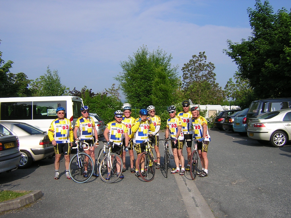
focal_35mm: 36
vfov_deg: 39.7
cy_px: 109
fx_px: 303
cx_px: 146
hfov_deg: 51.4
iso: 100
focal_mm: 4.7
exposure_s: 1/395
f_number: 5.2
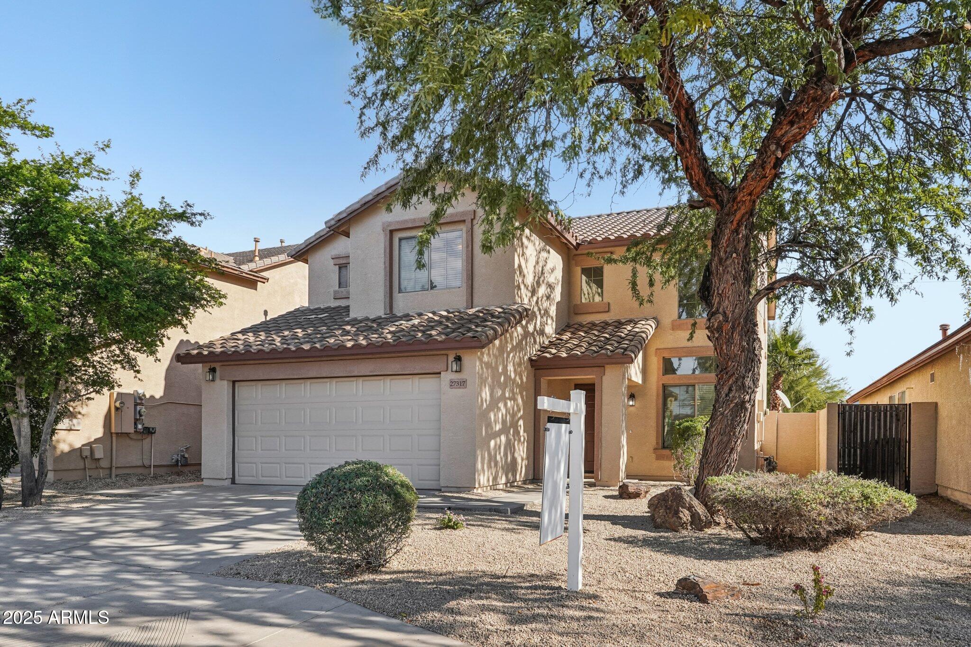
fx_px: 647
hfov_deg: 73.7
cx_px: 486
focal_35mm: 24
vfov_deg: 53.1
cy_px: 324
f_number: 8
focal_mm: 24
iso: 400
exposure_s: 1/500
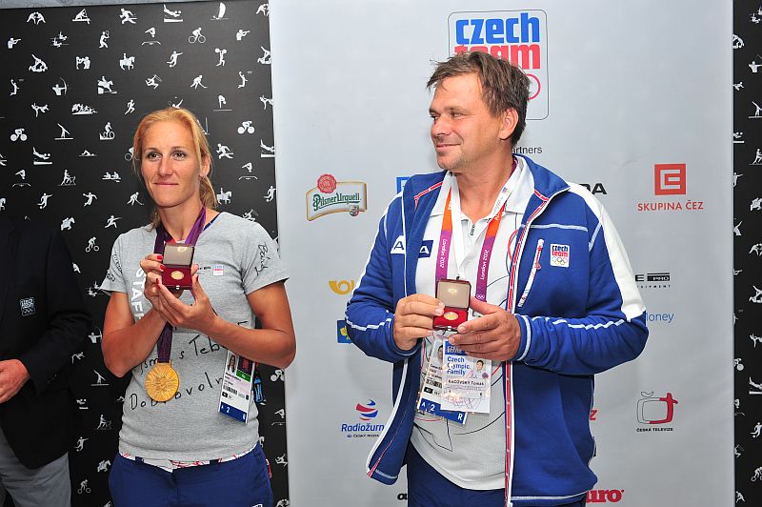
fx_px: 804
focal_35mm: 38
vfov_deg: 35.0
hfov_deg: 50.7
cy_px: 254
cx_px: 381
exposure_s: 1/160
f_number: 11
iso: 320
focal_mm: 38
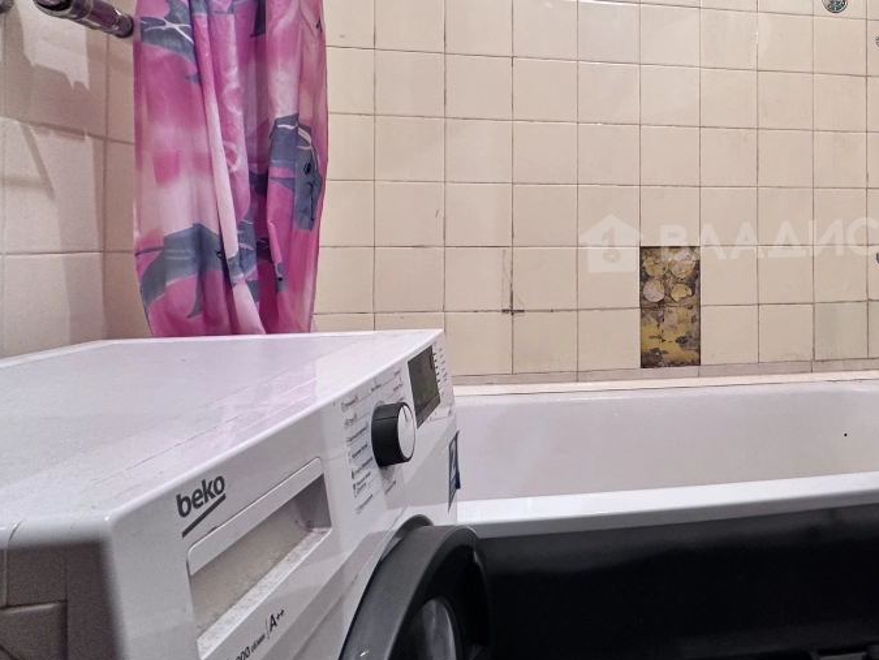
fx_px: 661
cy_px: 238
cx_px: 731
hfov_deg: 60.5
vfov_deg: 52.4
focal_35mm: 26
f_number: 2.2
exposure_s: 1/50
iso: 200
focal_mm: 2.22
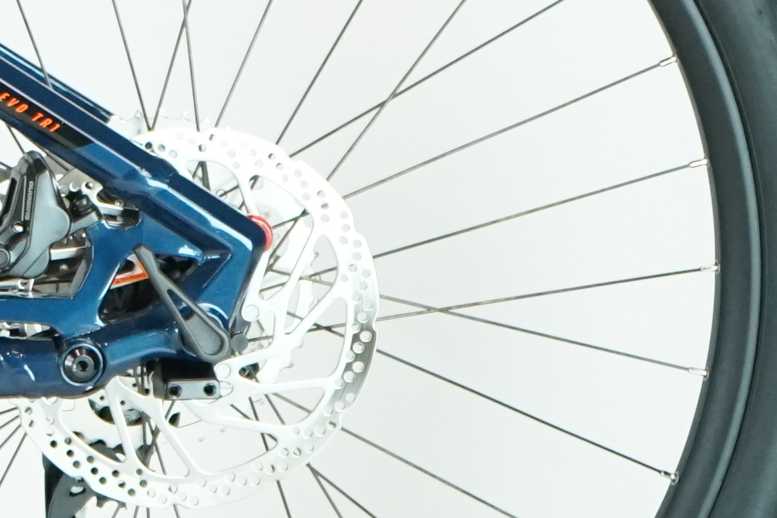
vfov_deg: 4.9
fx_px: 6021
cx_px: -1069
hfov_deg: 7.0
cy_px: -281
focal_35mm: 279
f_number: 5.6
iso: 2000
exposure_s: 1/200
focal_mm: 54
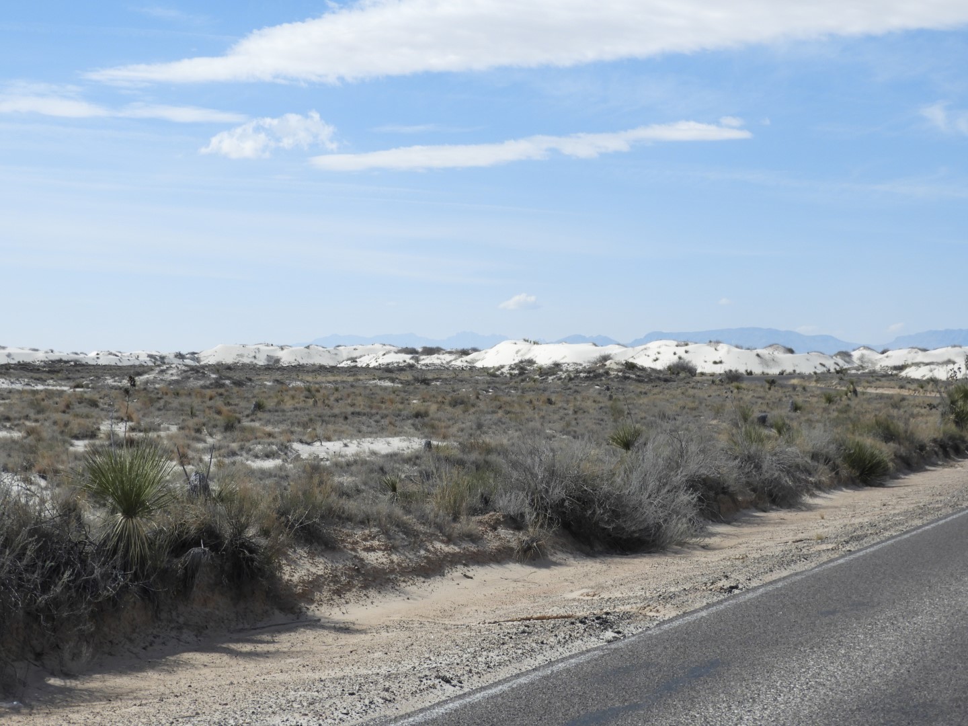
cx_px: 484
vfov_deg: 24.4
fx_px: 1678
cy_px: 363
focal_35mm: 60
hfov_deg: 32.2
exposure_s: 1/1250
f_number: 4.2
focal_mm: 10.7
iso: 100
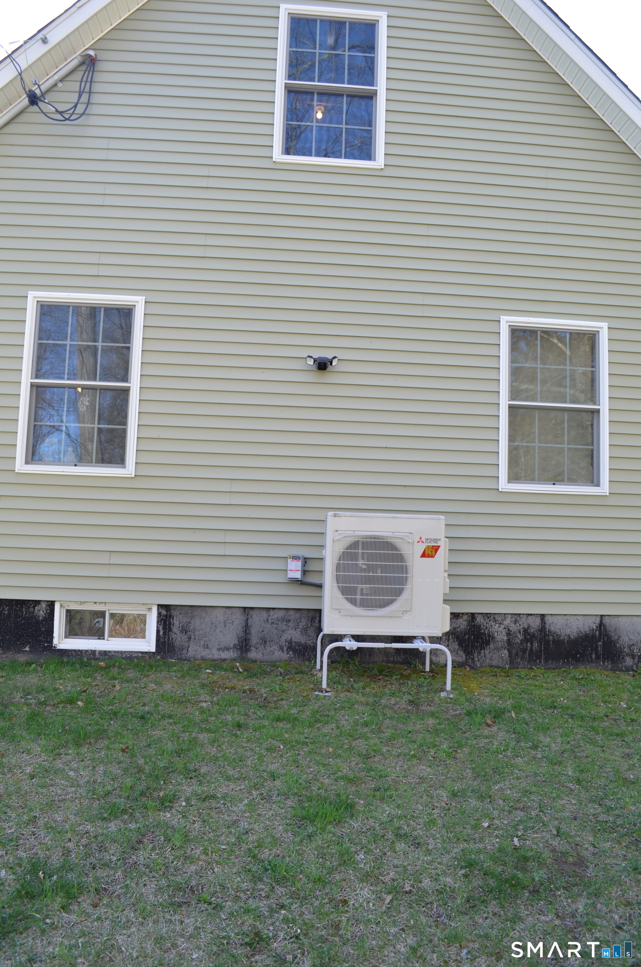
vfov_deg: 67.5
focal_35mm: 27
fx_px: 724
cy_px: 484
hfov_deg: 47.7
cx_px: 320
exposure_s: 1/125
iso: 320
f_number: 5.6
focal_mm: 18
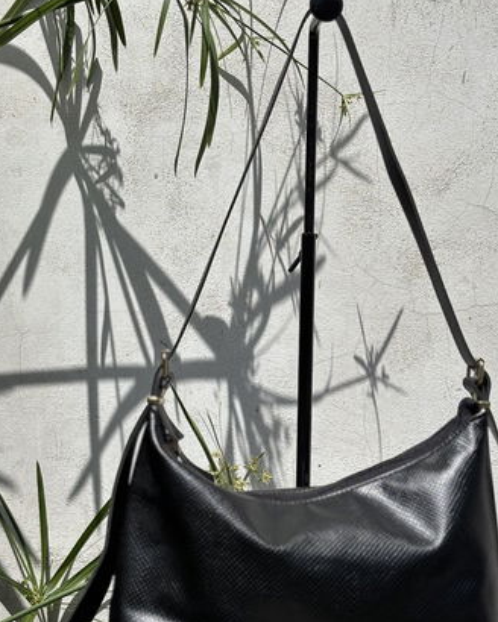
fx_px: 1216
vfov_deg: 28.7
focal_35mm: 66
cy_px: 353
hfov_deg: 23.1
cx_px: 295
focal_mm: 5.96
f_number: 1.6
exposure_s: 1/4854
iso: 32
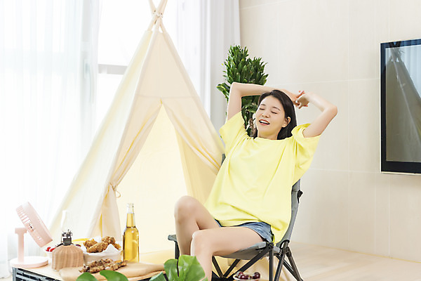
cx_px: 210
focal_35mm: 50
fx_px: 585
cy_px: 140
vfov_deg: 27.0
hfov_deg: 39.6
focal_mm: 50
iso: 400
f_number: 2.8
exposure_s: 1/125
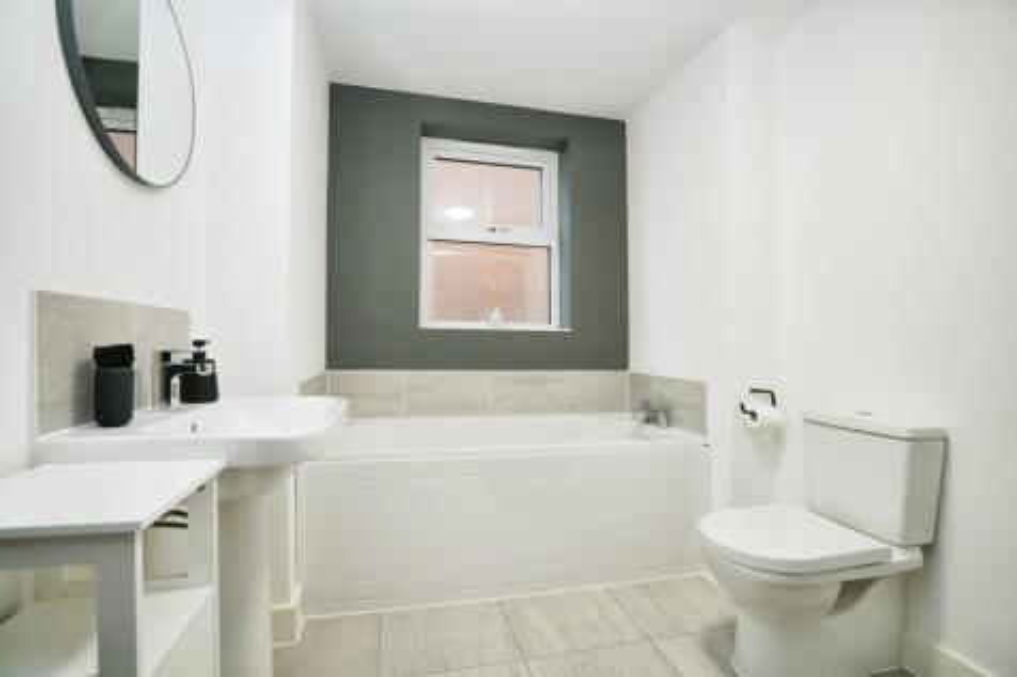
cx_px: 508
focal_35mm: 16
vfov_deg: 73.7
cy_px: 338
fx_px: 452
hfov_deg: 96.8
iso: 2000
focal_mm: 16
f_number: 7.1
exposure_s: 1/50
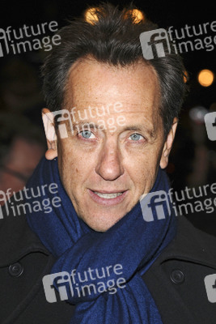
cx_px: 108
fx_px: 1079
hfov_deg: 11.4
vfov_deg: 17.1
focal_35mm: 120
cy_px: 162
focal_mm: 80
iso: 400
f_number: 5
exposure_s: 1/200
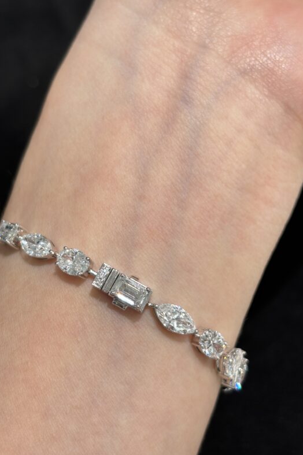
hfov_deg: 24.6
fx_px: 695
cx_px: 141
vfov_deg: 36.3
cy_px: 230
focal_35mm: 55
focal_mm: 5.96
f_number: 1.6
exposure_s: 1/100
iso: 25
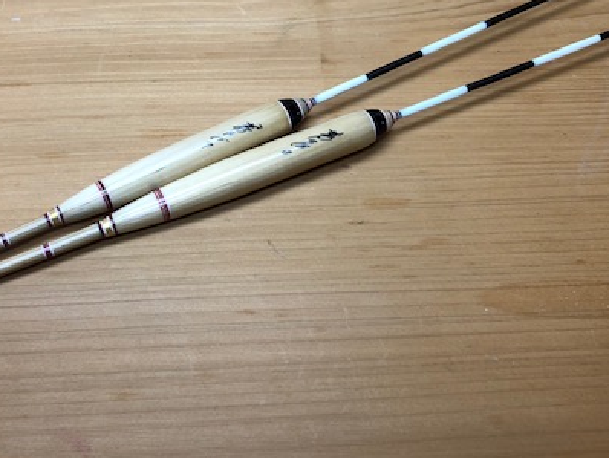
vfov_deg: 31.9
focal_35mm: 45
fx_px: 792
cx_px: 252
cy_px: 144
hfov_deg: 41.9
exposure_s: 1/40
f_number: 1.8
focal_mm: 3.99
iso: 25
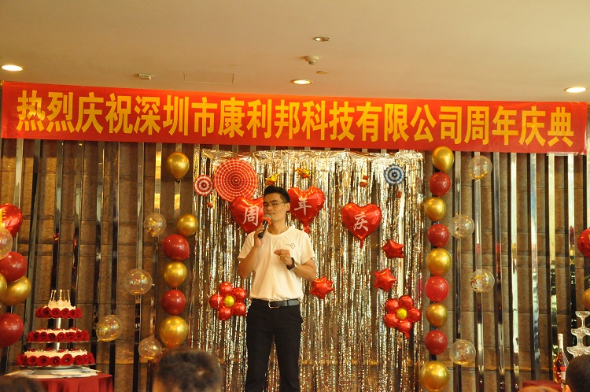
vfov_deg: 21.5
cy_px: 196
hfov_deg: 31.9
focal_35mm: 63
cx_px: 295
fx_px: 1031
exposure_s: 1/80
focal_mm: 42
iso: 3200
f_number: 5.6
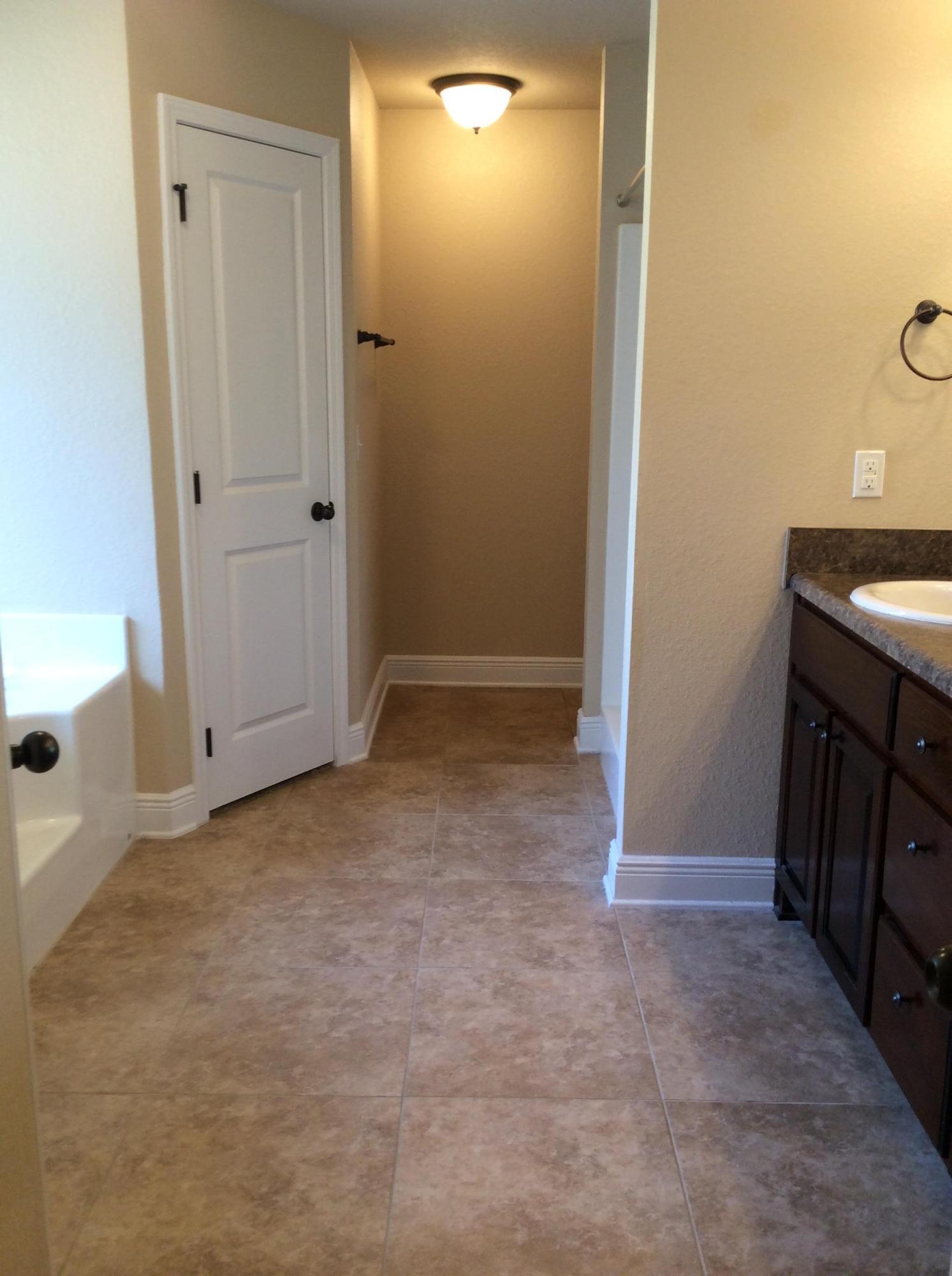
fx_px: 1177
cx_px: 476
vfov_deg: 56.9
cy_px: 638
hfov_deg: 44.0
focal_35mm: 32
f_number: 2.4
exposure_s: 1/24
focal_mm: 3.3
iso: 50
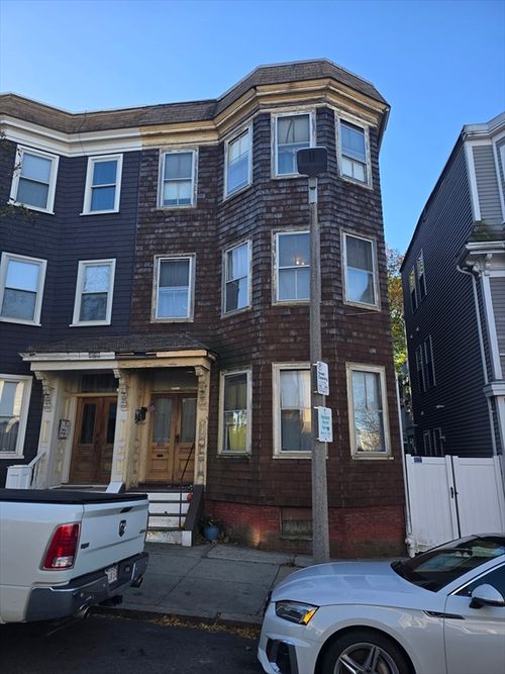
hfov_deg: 58.9
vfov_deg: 73.9
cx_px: 252
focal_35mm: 23
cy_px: 337
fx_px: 448
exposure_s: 1/143
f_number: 1.7
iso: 12
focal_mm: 6.3
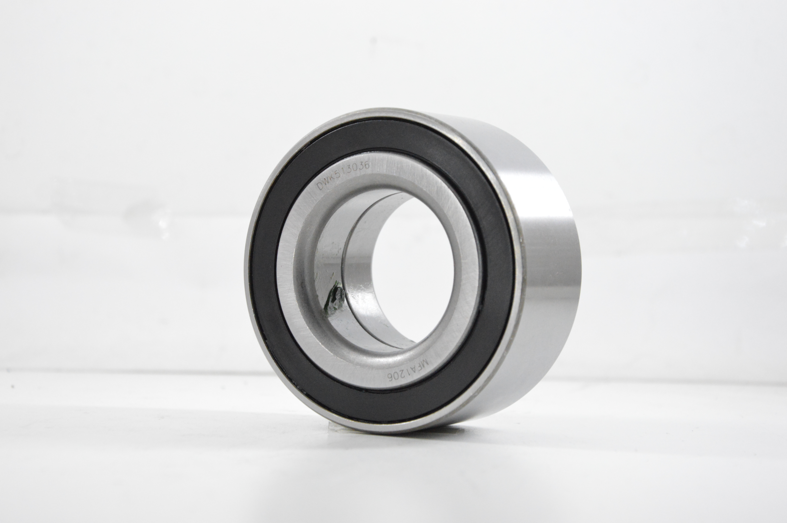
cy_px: 262
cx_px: 394
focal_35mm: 87
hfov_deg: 23.4
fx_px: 1900
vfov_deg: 15.7
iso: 3200
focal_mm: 58
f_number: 7.1
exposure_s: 1/100
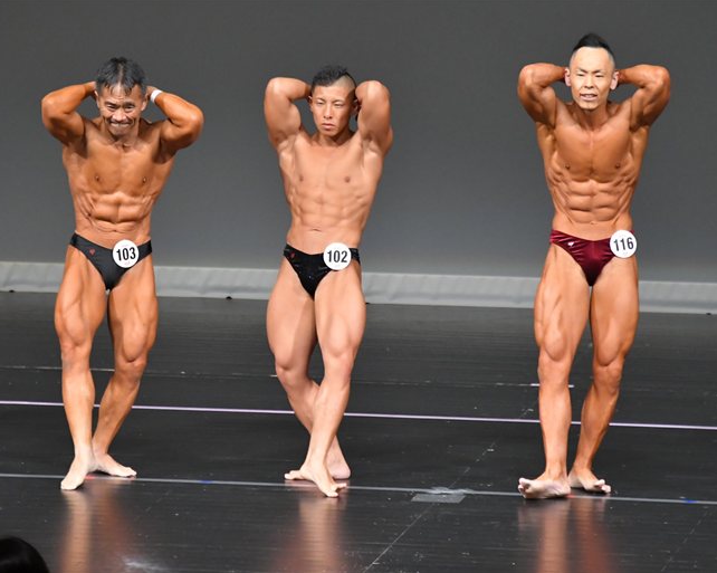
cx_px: 334
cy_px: 286
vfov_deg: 4.0
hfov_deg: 5.0
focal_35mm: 391
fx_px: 8293
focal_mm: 230
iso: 5000
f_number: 5.6
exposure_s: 1/400
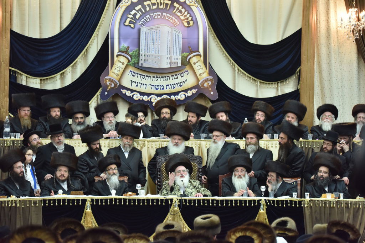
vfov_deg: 9.2
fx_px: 1521
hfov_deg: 13.7
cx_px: 182
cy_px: 122
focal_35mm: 150
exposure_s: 1/200
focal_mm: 150
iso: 2000
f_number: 5
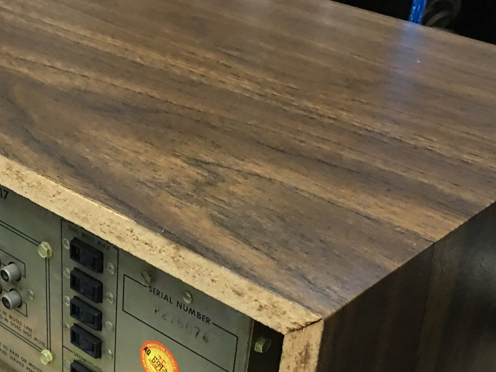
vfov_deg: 23.3
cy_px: 294
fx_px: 888
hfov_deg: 30.9
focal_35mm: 62
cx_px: 151
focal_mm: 4.15
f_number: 2.2
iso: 80
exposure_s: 1/10
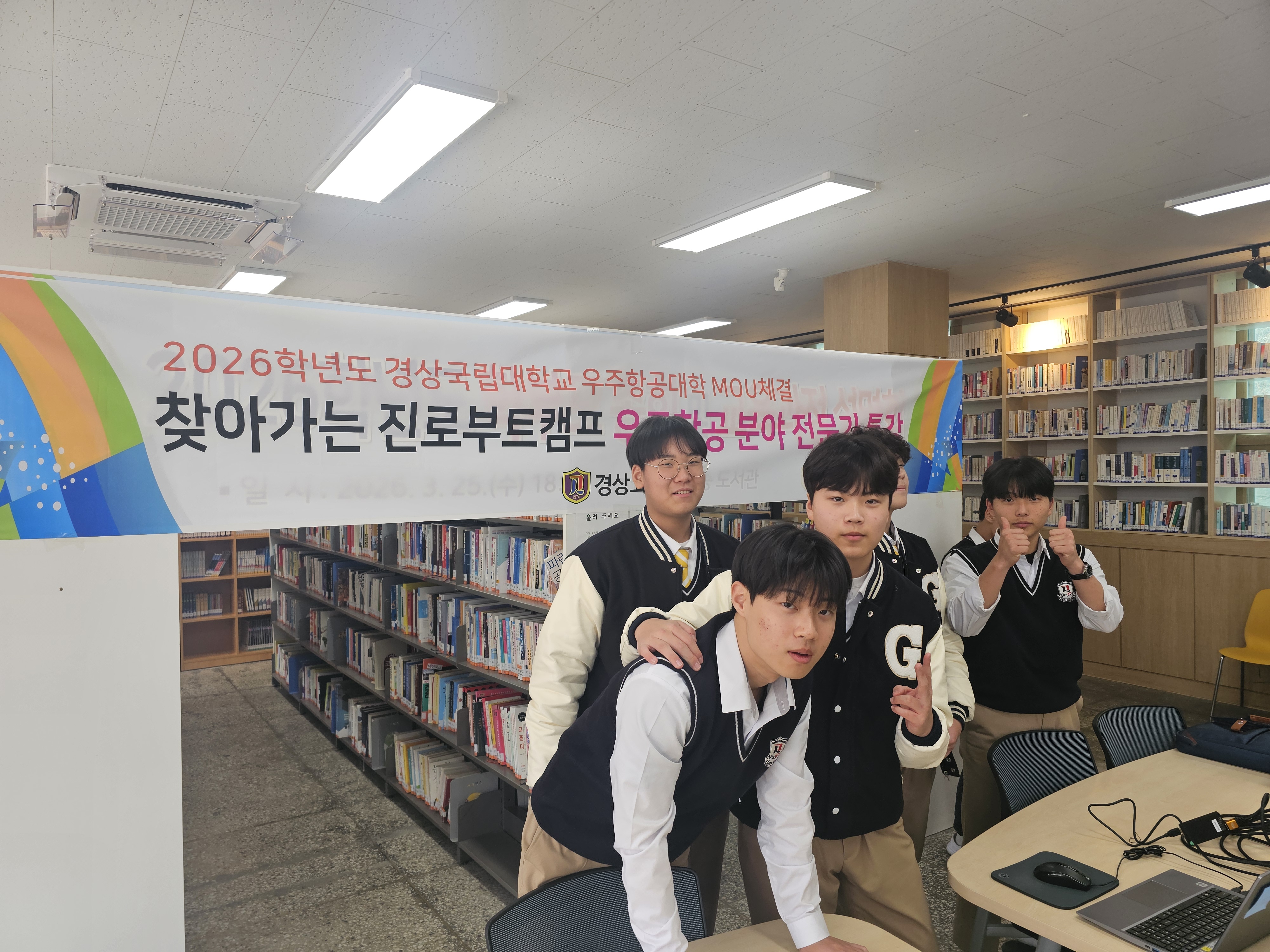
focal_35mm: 23
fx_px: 844
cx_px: 635
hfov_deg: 73.9
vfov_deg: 58.9
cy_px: 476
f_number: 1.7
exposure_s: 1/120
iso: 64
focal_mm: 6.3
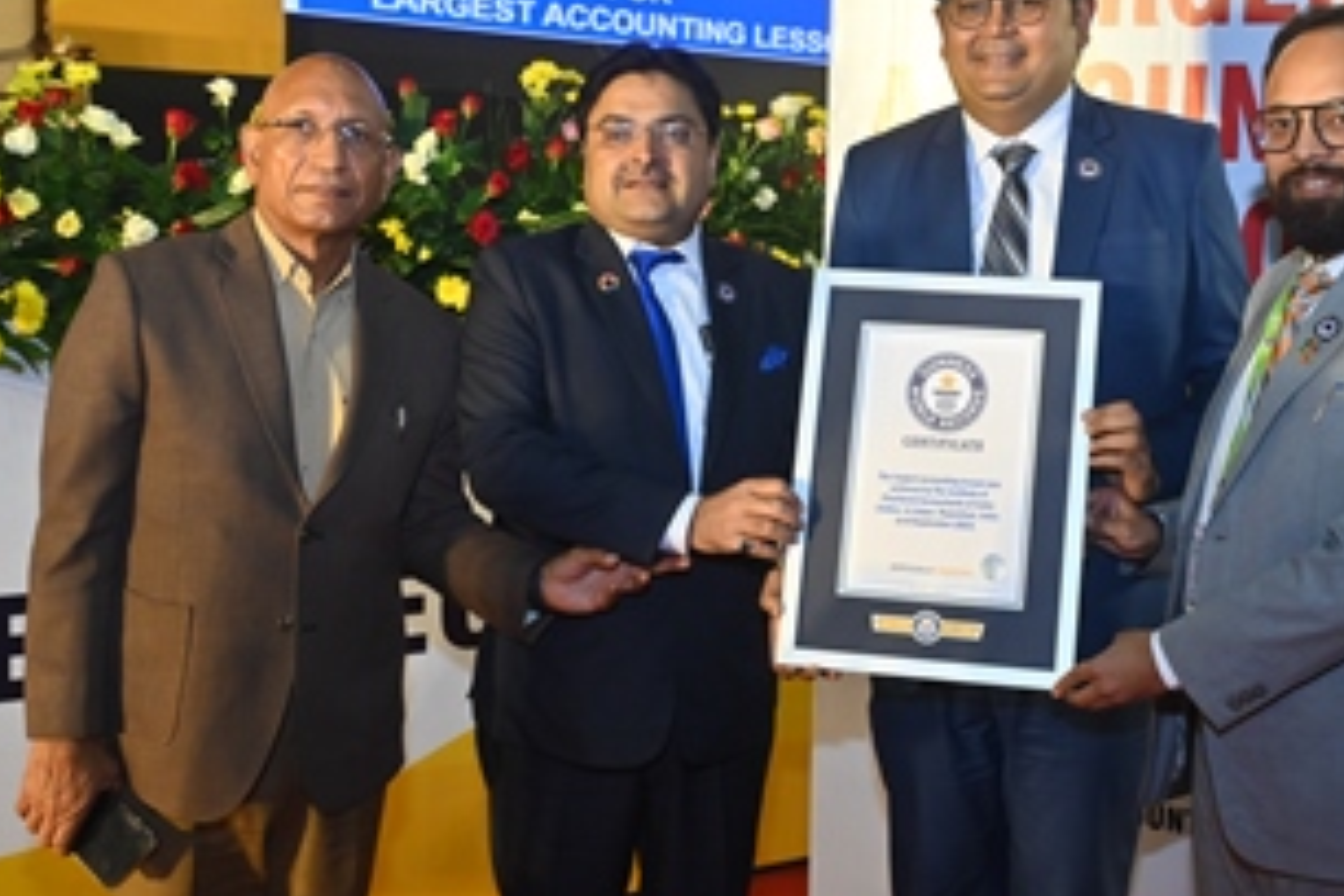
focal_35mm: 48
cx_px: 817
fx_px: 1781
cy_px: 378
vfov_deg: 28.2
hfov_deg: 41.1
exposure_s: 1/125
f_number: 5.6
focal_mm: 33.5
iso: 1600
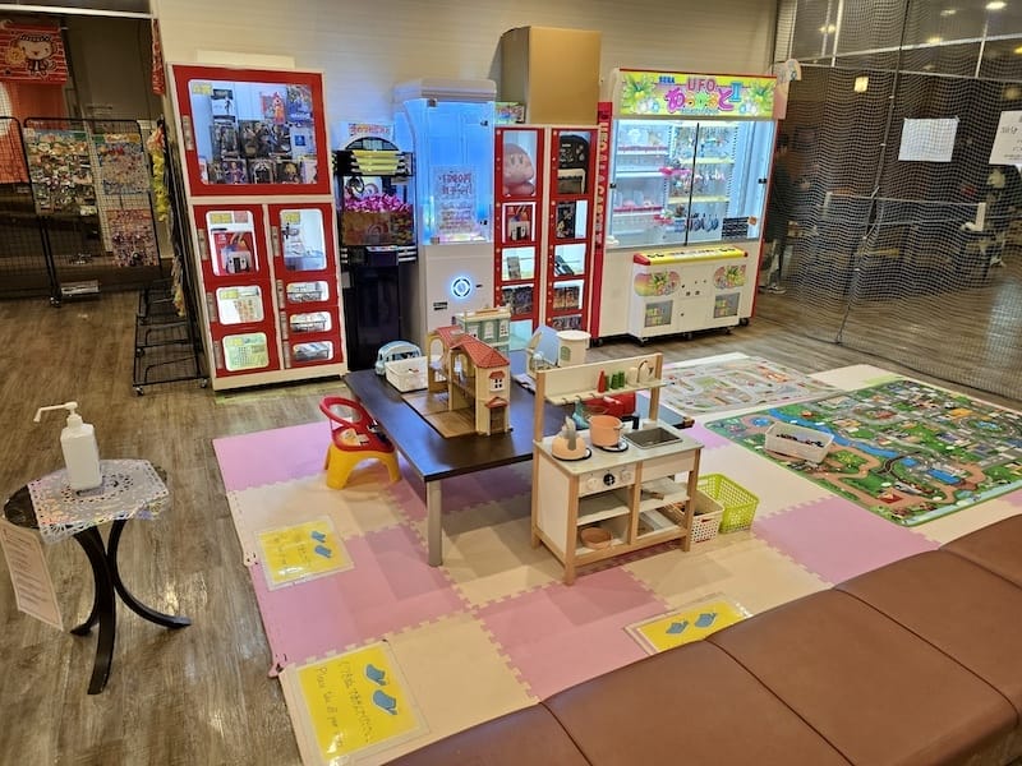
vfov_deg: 58.9
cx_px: 511
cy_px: 383
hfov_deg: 73.9
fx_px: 679
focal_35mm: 23
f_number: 1.7
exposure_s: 1/120
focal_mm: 6.3
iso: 100
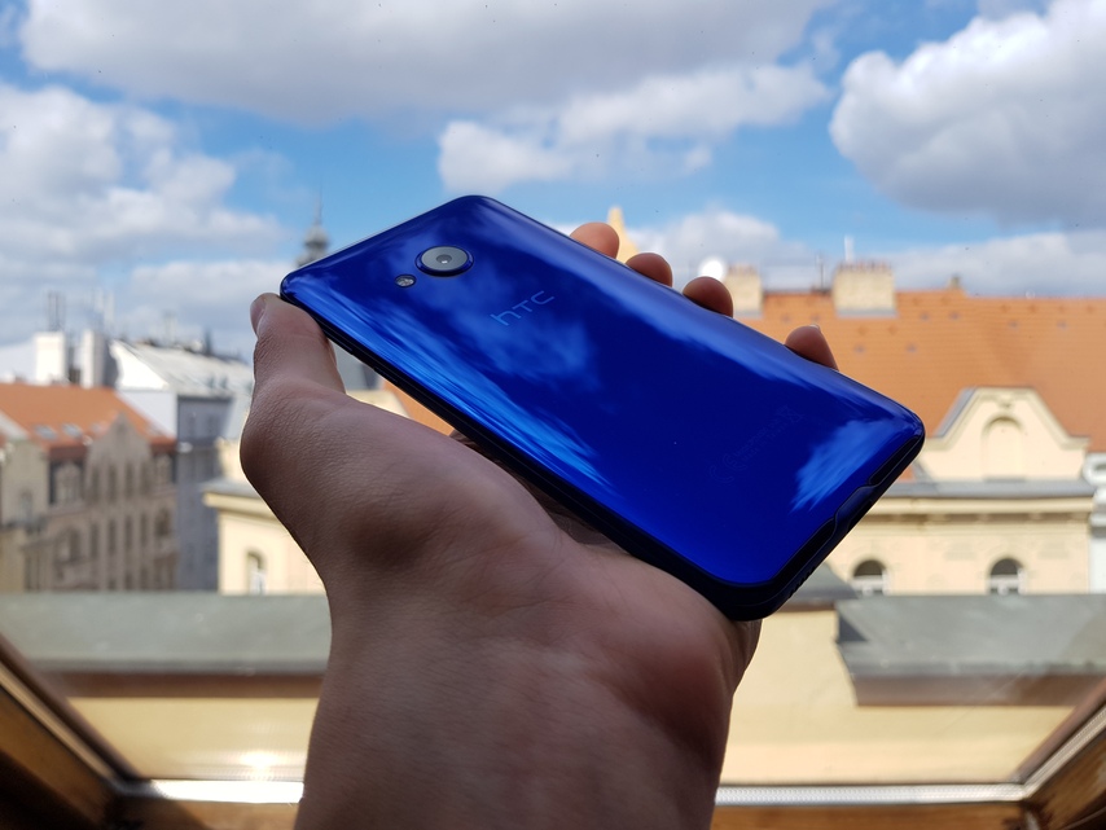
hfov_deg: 67.3
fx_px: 831
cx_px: 553
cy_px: 415
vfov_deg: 53.1
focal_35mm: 26
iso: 40
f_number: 1.7
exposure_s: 1/1844
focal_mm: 4.2
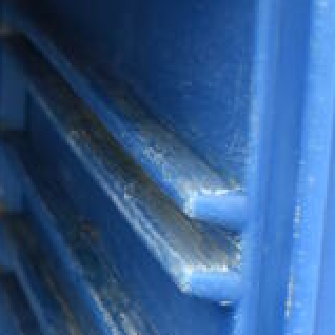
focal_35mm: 153
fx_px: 1680
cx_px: -278
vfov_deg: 10.9
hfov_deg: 10.6
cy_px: 519
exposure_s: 1/250
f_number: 3.8
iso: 450
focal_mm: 21
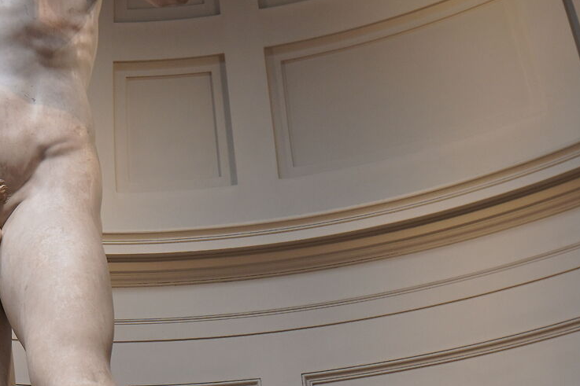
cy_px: 300
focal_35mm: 103
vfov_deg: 13.3
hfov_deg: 19.3
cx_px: -2
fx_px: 1653
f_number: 4
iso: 200
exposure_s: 1/20
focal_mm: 21
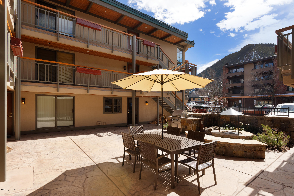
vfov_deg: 70.5
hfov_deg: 93.3
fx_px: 139
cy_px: 98
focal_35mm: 17
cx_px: 147
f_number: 7.1
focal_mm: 17
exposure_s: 1/1600
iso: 640
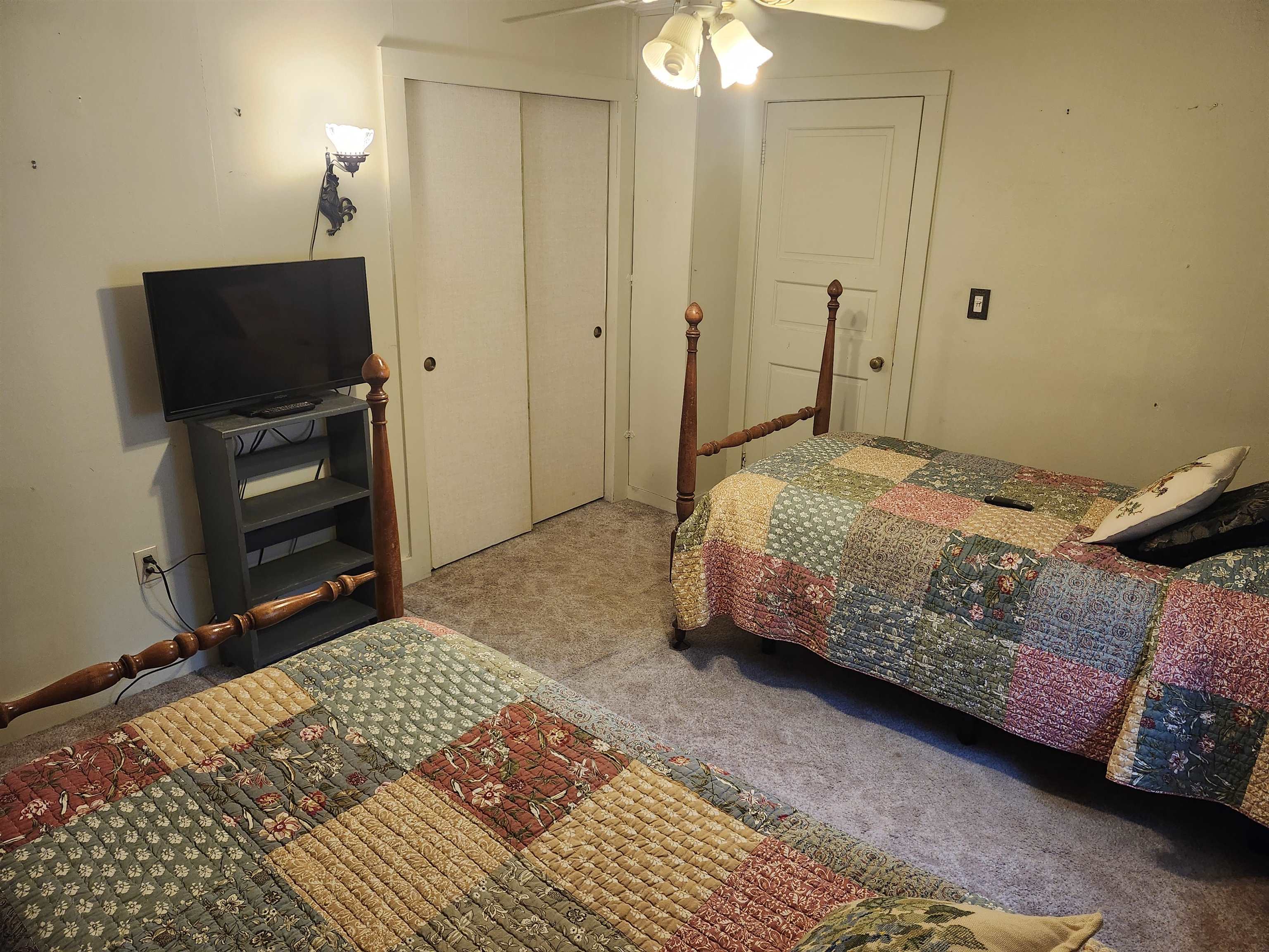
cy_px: 476
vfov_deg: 58.9
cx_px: 634
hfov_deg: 73.9
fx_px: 843
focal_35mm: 23
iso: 640
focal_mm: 5.54
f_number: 1.8
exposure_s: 1/120
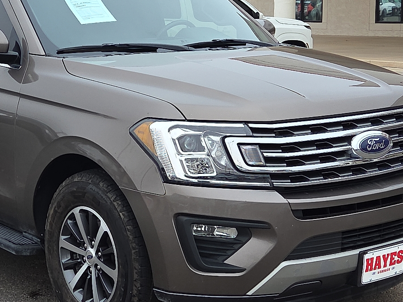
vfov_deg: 19.1
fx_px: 897
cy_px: 129
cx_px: 130
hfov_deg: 25.2
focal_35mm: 77
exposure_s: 1/132
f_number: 1.8
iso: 25
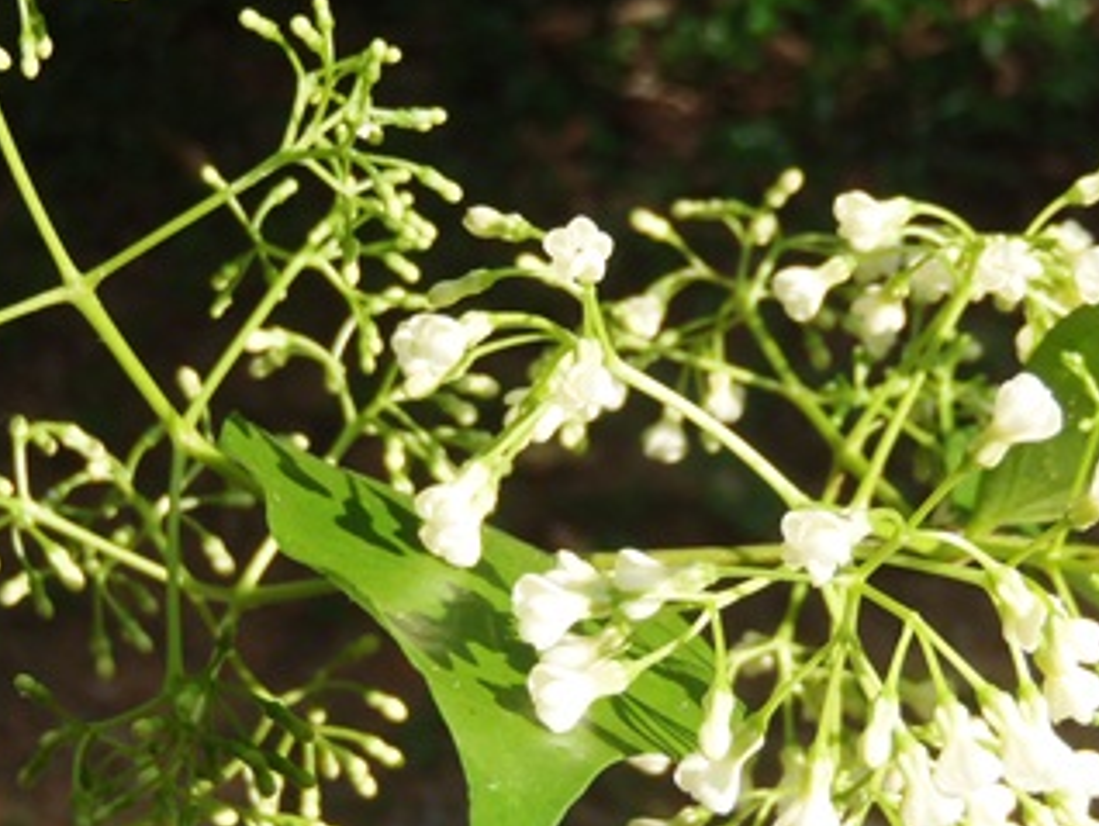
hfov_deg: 25.5
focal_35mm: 76
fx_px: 2415
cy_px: 377
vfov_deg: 19.4
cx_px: 745
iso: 80
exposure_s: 1/125
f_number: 4.7
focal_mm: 6.64
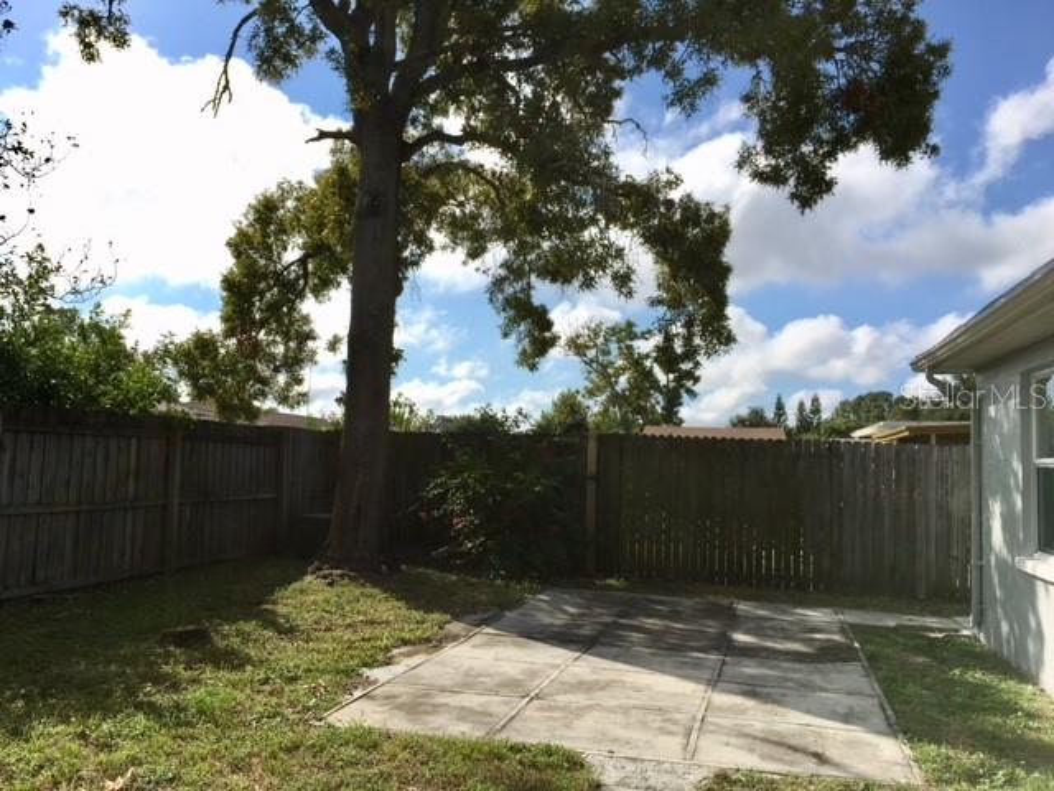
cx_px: 527
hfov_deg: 61.7
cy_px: 396
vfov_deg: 48.2
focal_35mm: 29
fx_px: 883
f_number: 2.2
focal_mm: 4.15
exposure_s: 1/1789
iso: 25
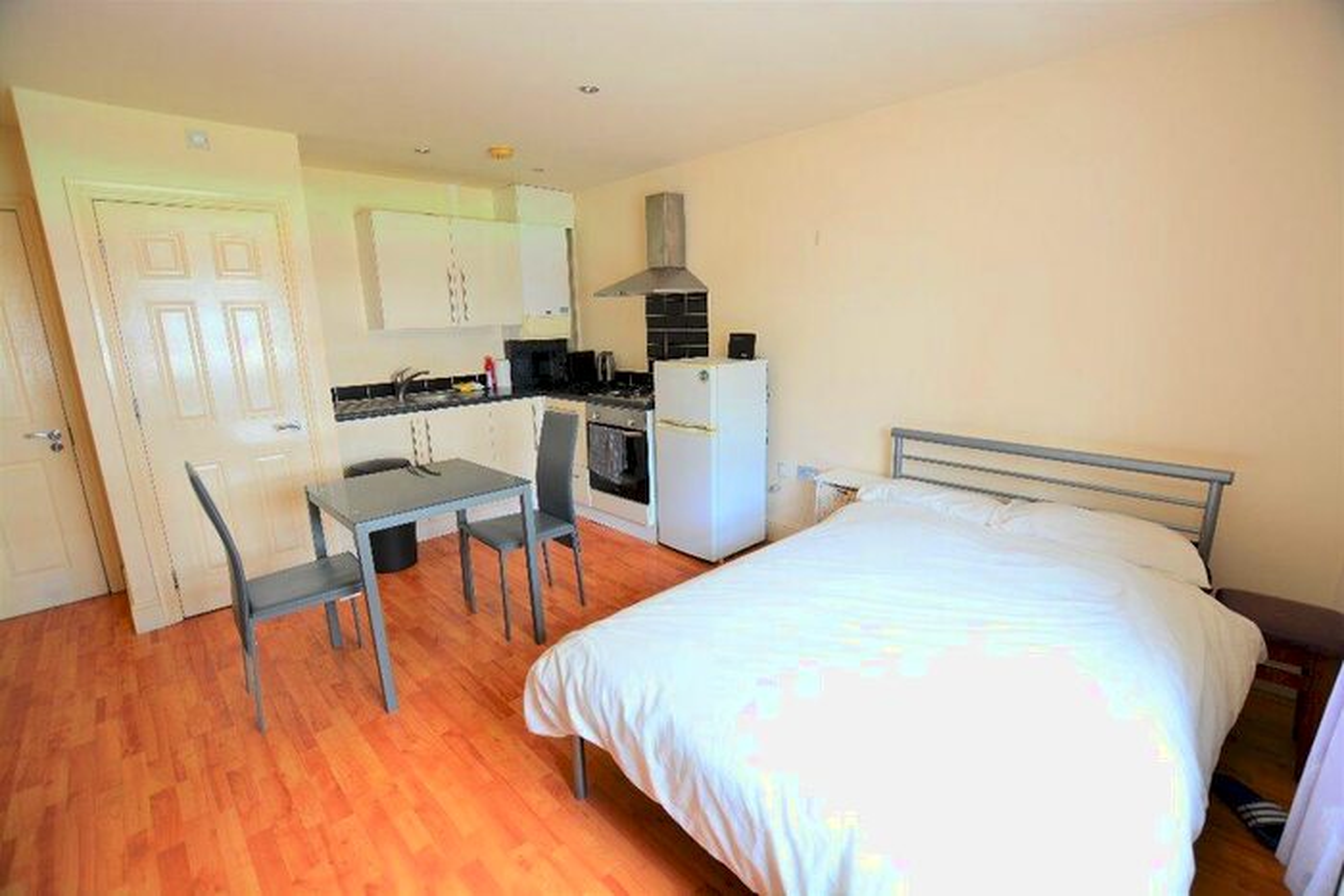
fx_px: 560
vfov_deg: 77.4
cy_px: 448
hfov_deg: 100.4
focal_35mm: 15
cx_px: 672
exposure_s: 1/20
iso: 125
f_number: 3.5
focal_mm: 10
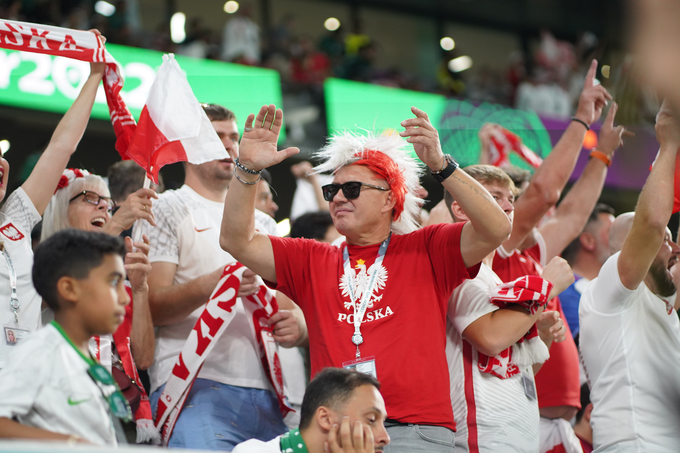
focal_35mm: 127
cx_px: 340
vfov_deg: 10.8
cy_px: 226
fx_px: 2399
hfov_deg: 16.1
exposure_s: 1/1250
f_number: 1.8
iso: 1250
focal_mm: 85
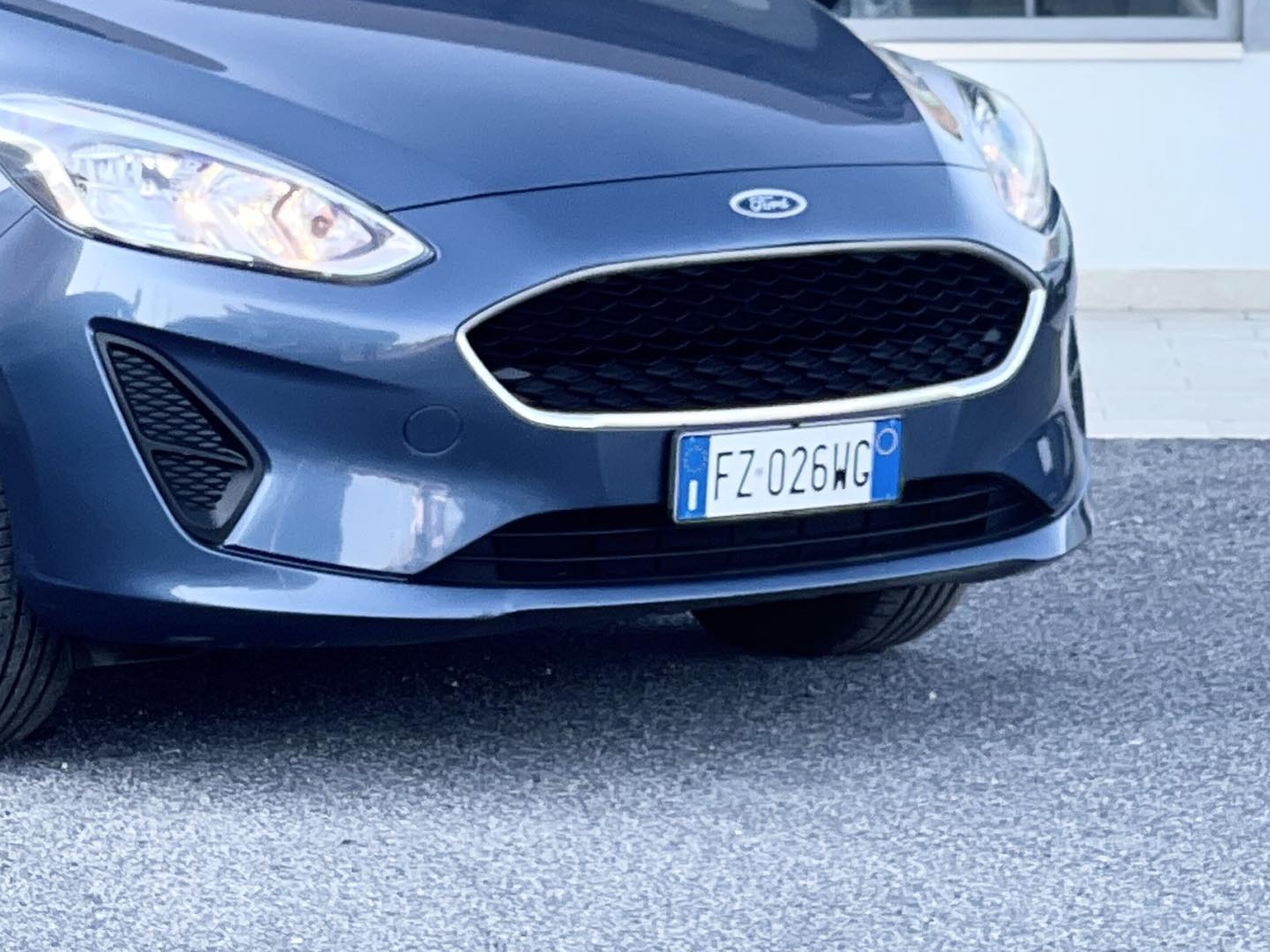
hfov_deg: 10.9
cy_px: 170
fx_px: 6603
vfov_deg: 8.2
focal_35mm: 180
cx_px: -22
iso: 40
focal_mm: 7.5
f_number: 2.2
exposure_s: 1/121
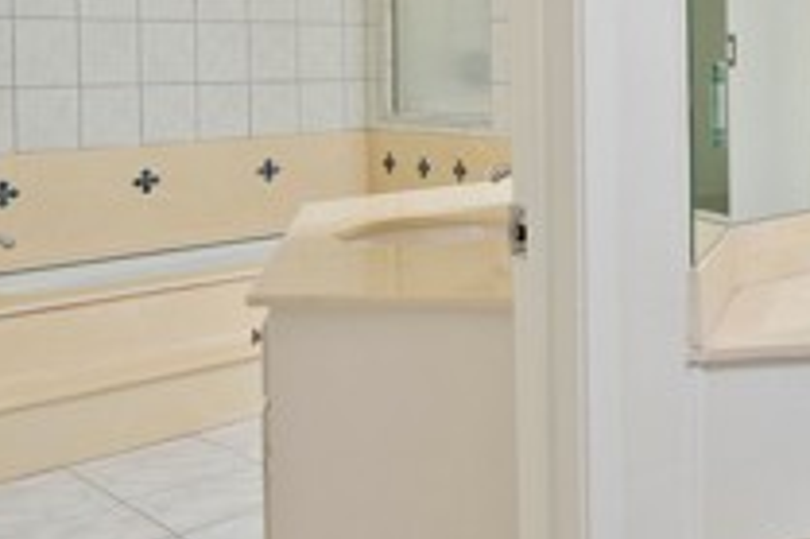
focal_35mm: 49
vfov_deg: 26.5
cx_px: 884
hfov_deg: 34.9
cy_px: 45
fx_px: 1102
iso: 400
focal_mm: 16
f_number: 5.6
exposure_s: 1/200
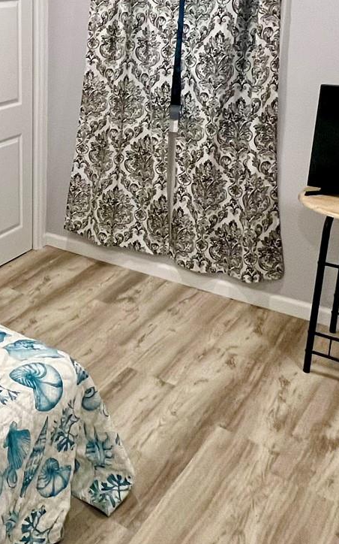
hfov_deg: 28.3
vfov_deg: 49.6
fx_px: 577
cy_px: 186
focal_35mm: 39
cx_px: -74
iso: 200
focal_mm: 1.57
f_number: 1.8
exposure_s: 1/120
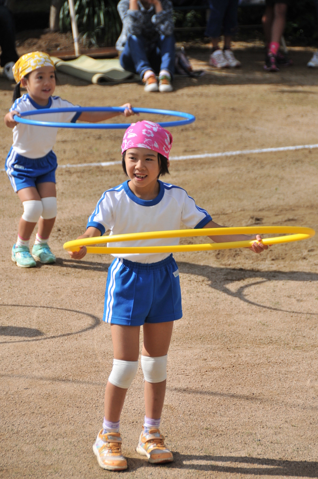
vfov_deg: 10.6
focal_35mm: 195
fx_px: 2591
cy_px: 240
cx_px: 159
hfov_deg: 7.0
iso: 320
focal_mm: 130
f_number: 5.6
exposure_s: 1/2000
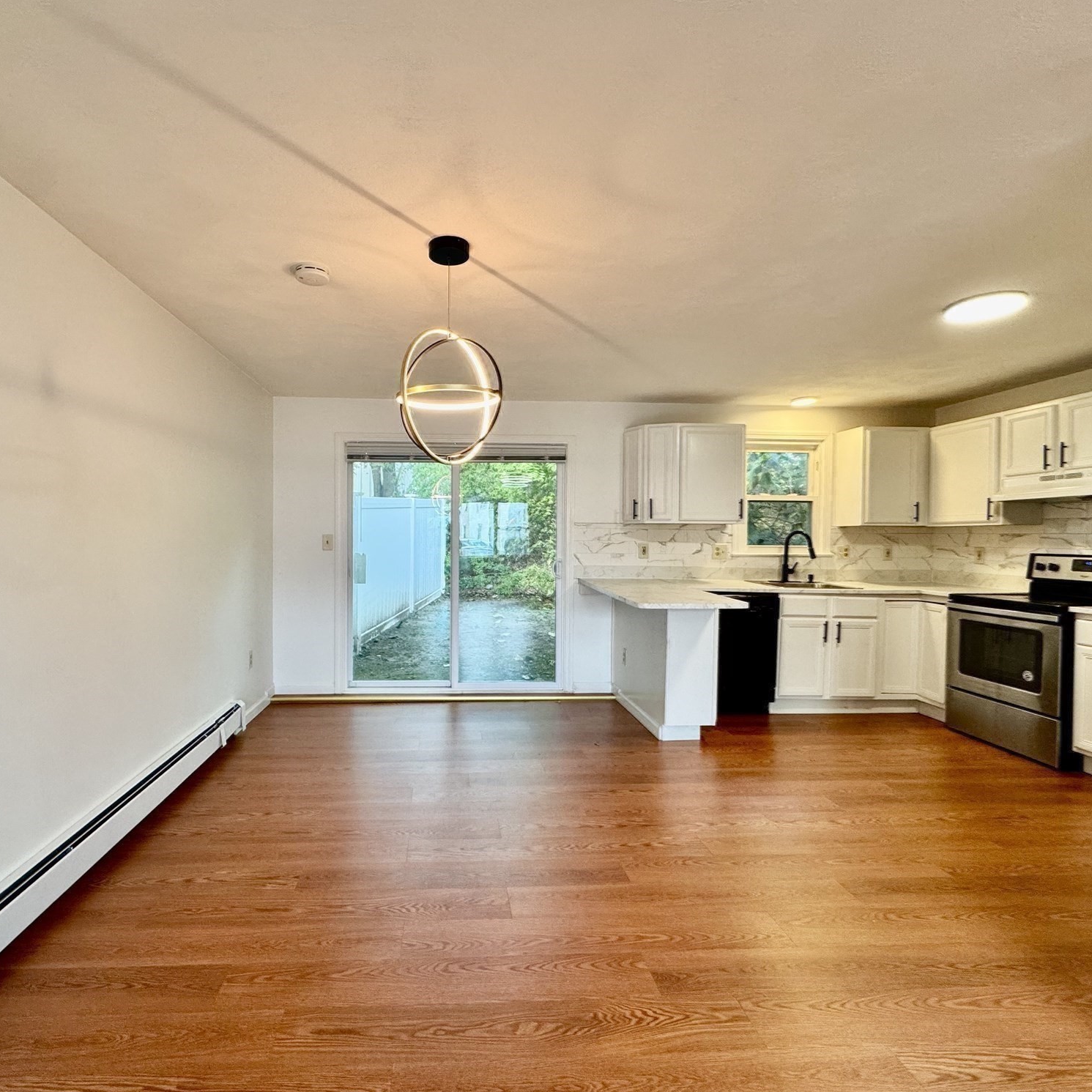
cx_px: 475
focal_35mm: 17
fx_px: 607
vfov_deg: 84.0
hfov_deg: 83.5
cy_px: 548
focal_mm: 2.22
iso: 160
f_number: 2.2
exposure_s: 1/120
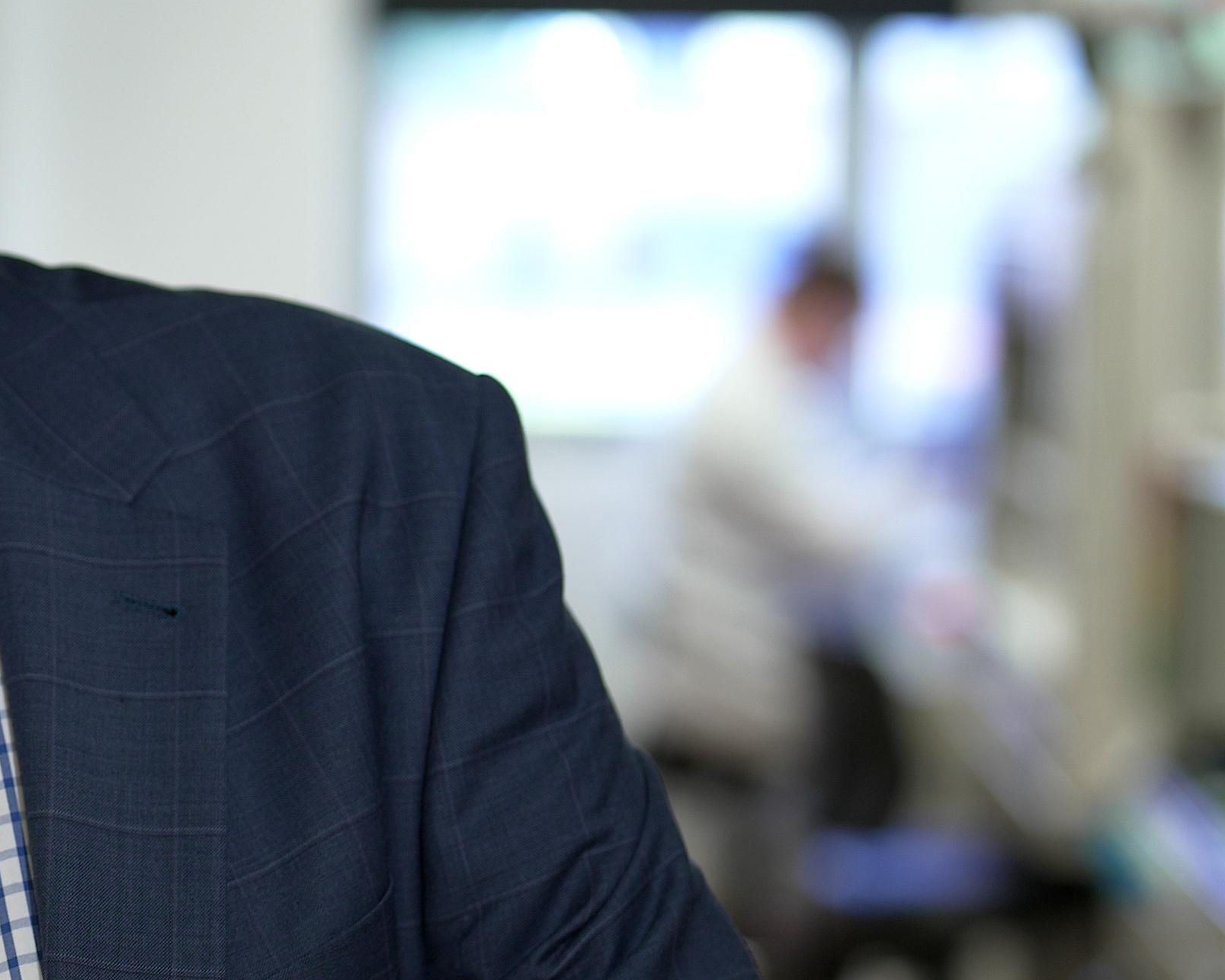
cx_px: -272
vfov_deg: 10.6
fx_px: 5294
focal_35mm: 146
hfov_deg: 12.8
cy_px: 546
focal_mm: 50
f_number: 1.8
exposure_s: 1/50
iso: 125
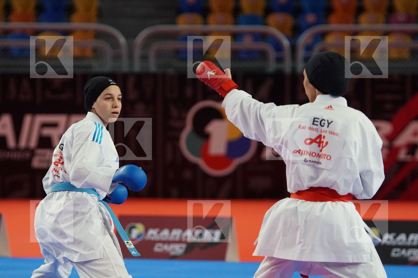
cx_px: 209
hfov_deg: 9.1
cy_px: 139
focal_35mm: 225
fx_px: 2612
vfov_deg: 6.1
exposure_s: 1/2000
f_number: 2.8
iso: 3200
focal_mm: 150
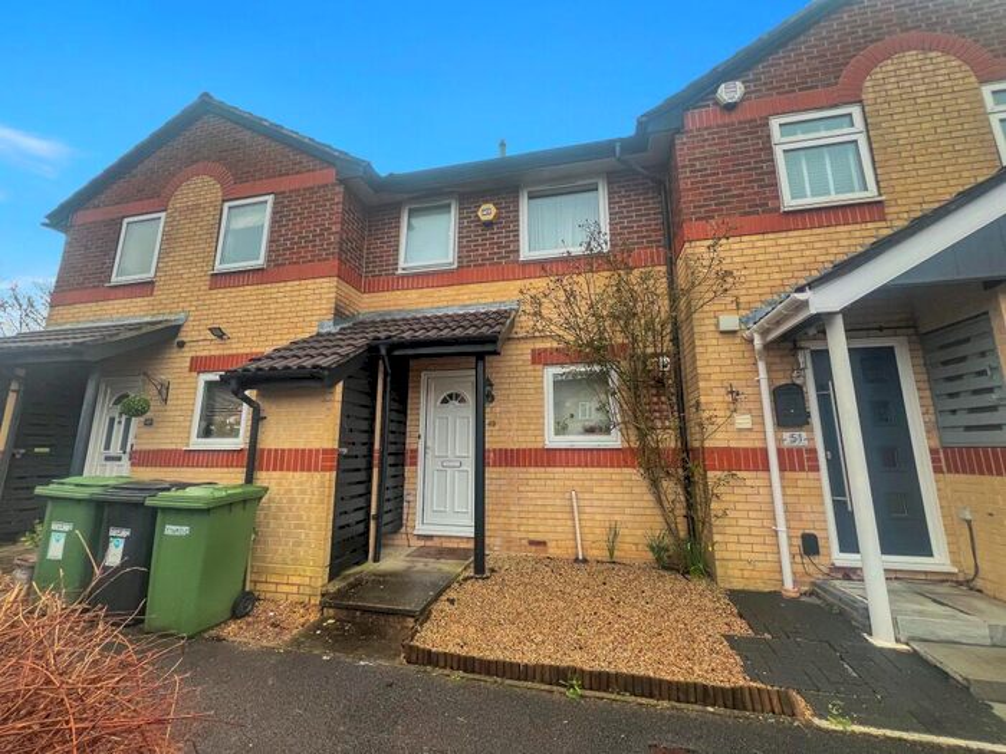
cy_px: 377
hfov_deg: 106.2
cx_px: 503
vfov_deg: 89.9
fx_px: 378
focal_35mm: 13
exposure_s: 1/99
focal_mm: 1.57
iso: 125
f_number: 1.8
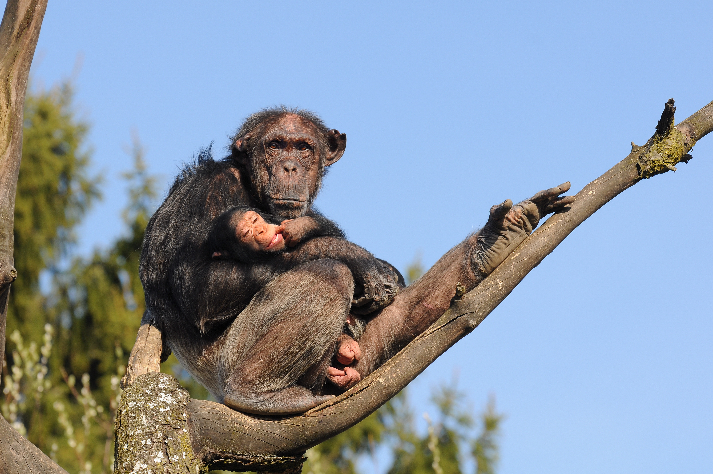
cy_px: 237
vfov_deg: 4.6
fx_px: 5934
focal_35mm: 300
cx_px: 356
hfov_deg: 6.9
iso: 200
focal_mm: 200
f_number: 8
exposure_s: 1/250
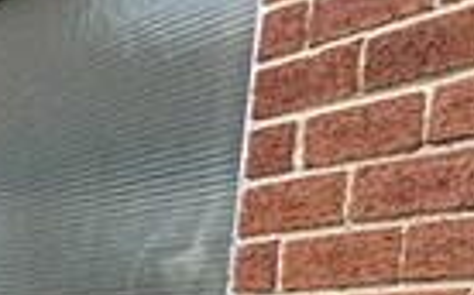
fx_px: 1420
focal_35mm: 110
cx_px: -1202
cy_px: 563
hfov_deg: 9.5
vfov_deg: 11.0
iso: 40
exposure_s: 1/146
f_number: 2.2
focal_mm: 2.22
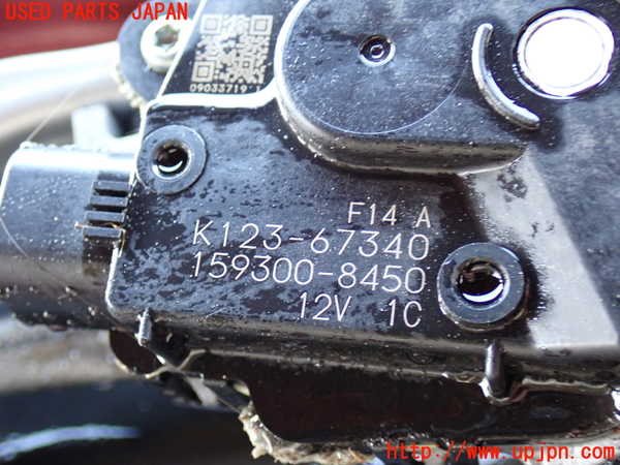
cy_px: 232
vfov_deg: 25.2
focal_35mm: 58
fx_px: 1039
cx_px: 310
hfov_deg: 33.2
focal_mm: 10.35
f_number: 3.5
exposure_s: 1/25
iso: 800
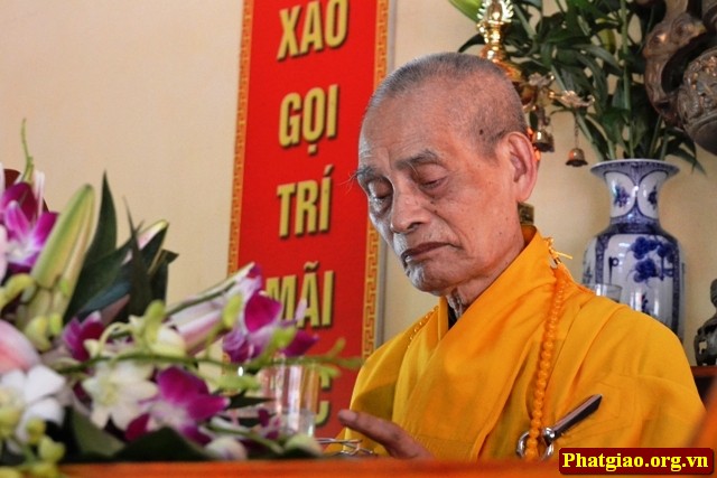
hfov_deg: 26.0
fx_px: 1554
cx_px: 358
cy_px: 239
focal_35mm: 78
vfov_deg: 17.5
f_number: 5
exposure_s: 1/50
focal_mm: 52
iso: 3200
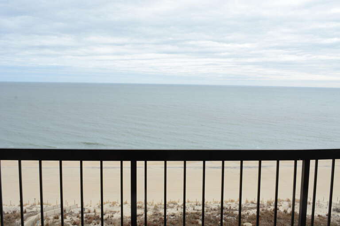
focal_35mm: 36
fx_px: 340
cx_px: 170
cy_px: 113
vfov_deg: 36.9
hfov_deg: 53.1
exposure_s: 1/90
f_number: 16
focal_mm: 24
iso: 250
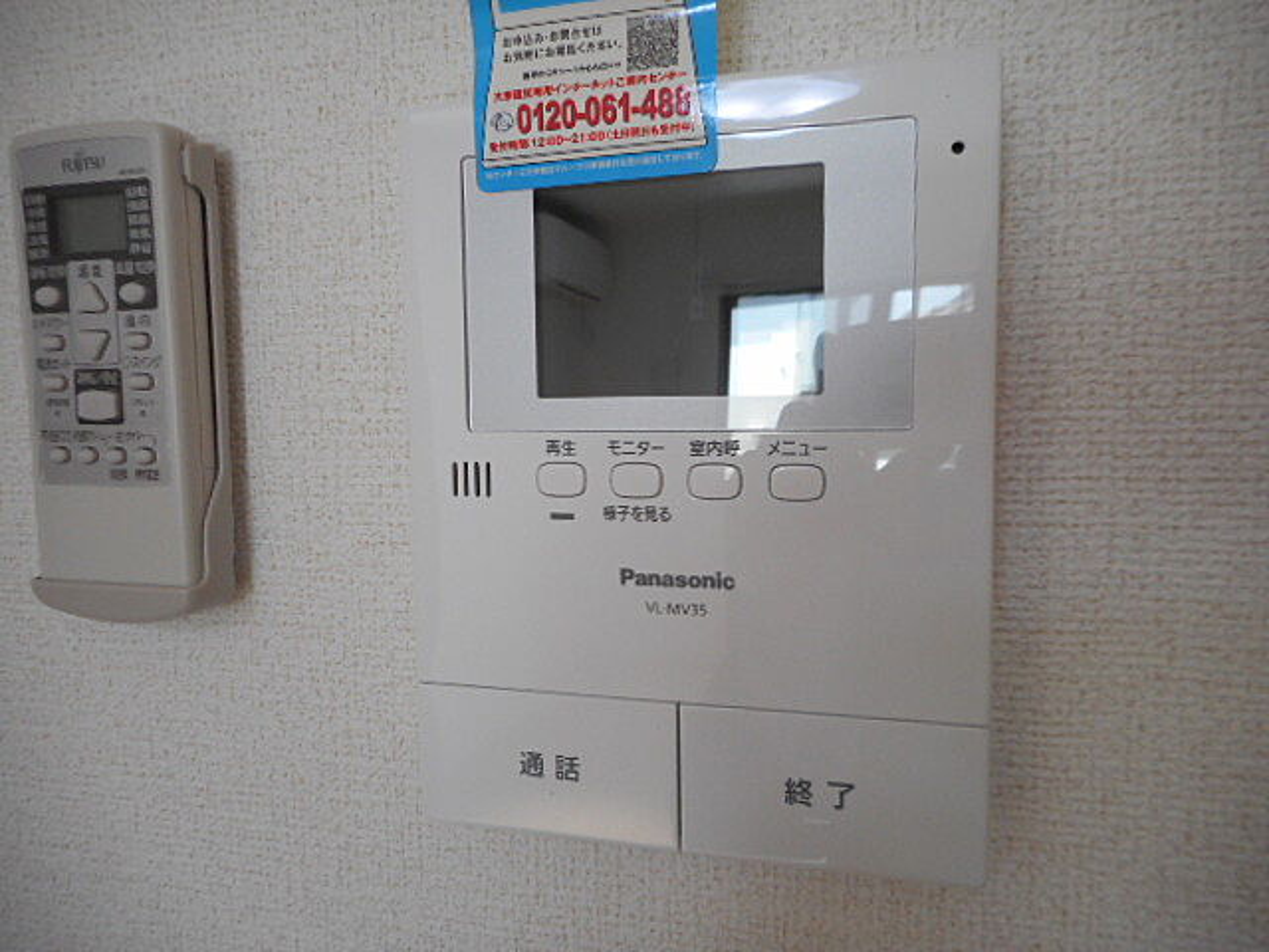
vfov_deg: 54.9
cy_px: 476
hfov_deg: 69.4
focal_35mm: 25
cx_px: 634
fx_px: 916
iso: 200
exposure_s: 1/30
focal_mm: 4.5
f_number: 3.7
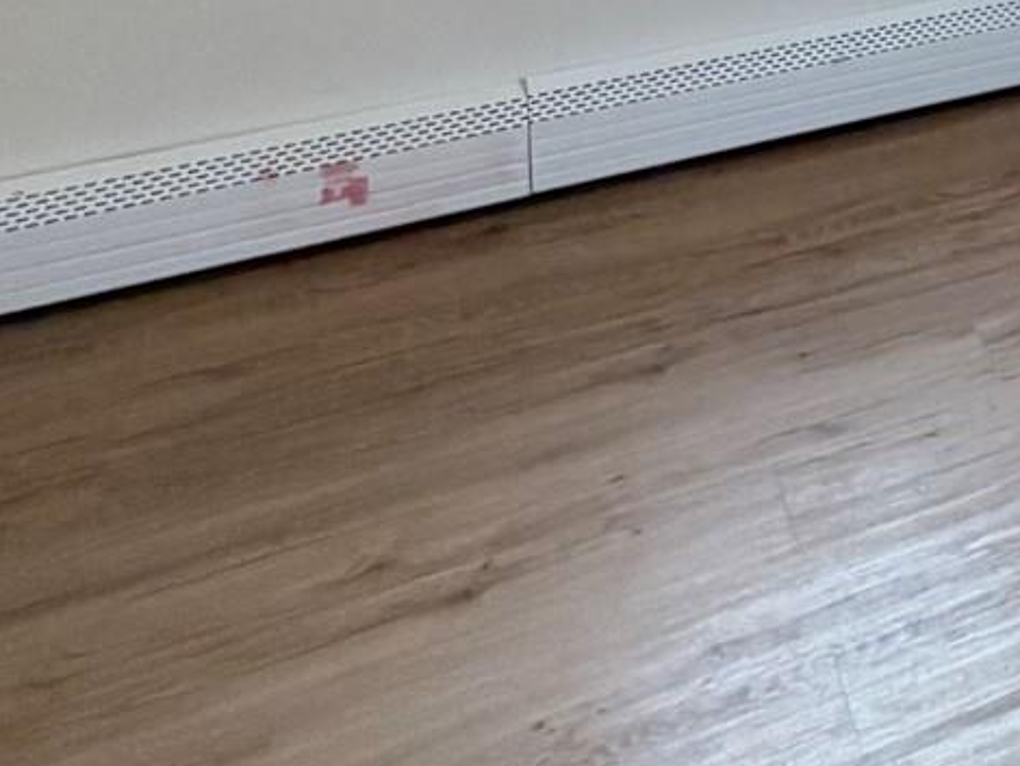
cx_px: 1803
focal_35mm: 61
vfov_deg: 19.4
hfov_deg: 21.5
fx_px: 1798
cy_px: -521
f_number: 2.2
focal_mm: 2.22
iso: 200
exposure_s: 1/60
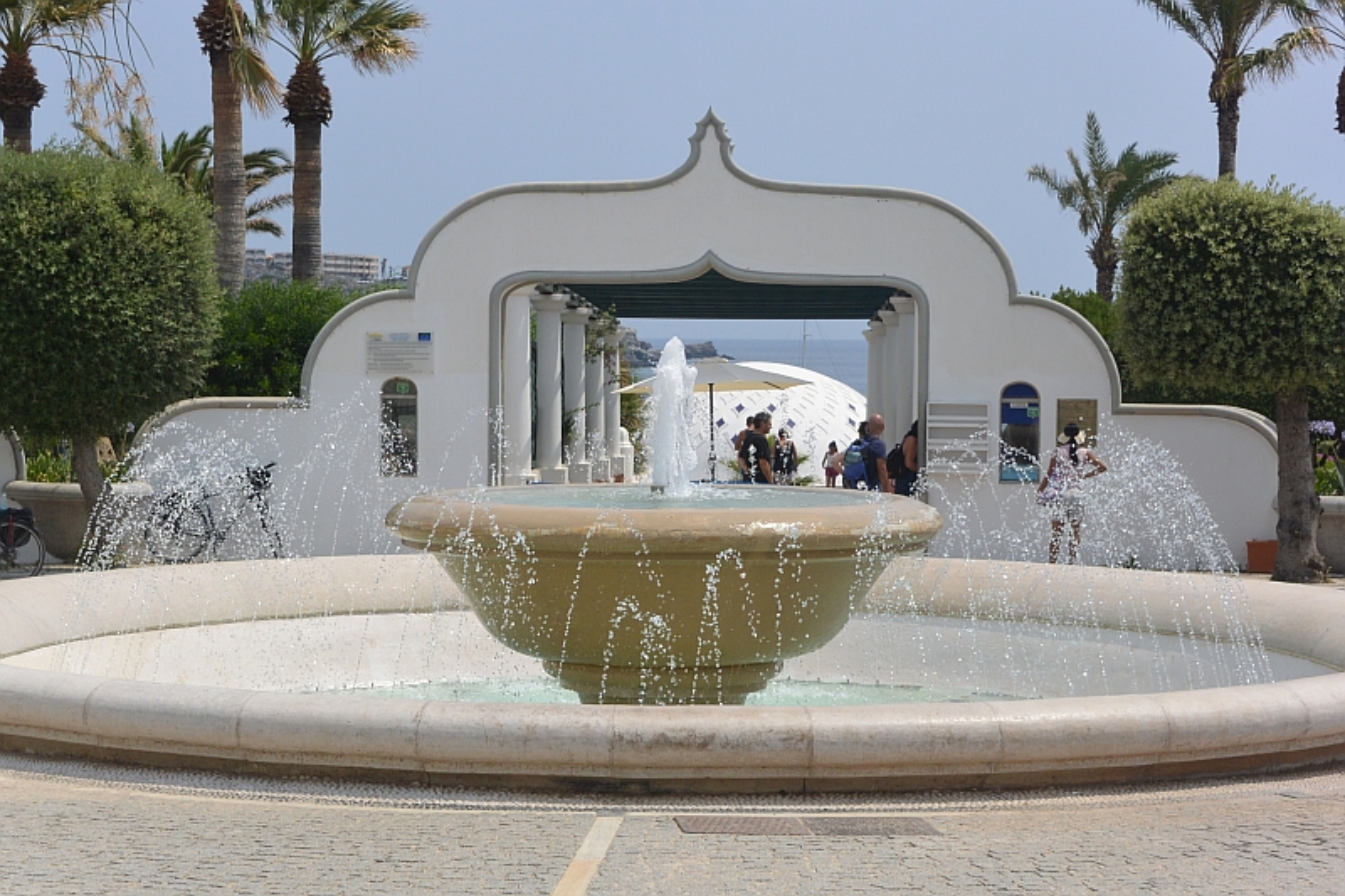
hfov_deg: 25.1
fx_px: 3025
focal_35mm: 81
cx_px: 672
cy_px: 448
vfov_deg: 16.8
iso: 160
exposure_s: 1/800
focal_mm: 30
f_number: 7.1
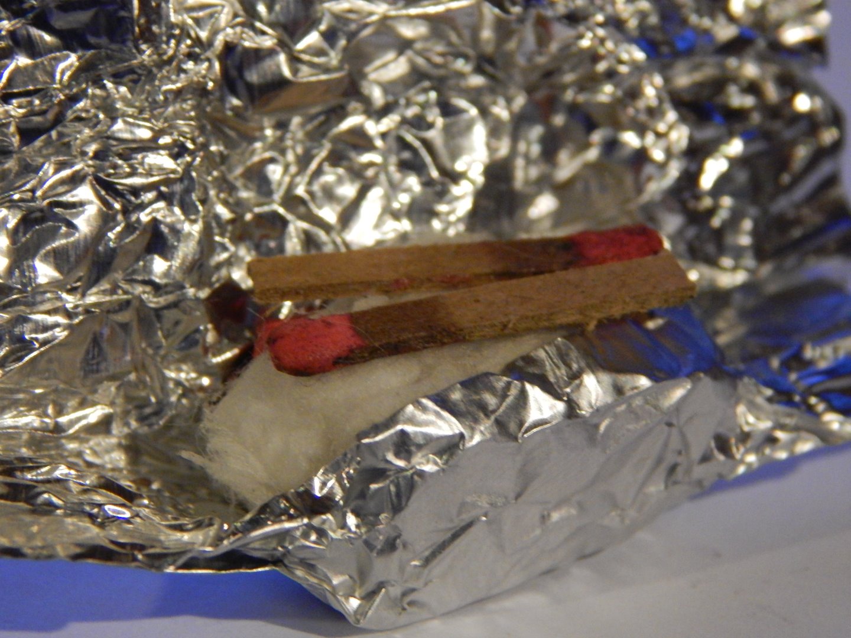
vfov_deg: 11.3
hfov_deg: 15.1
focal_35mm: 131
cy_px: 319
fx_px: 3221
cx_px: 426
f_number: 4.8
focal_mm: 23.4
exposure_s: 1/13
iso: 800
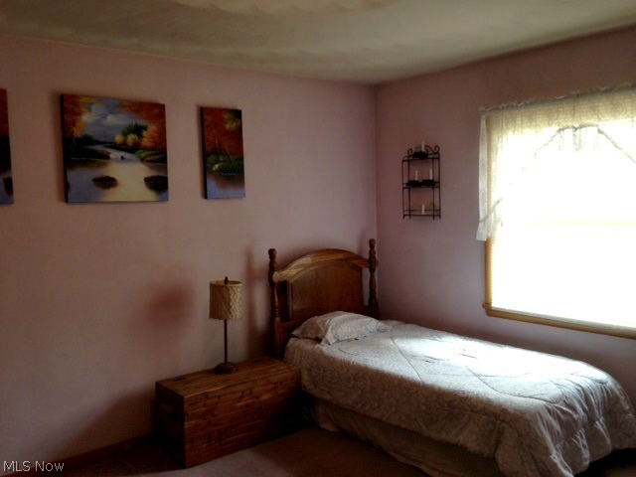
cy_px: 238
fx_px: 606
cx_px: 318
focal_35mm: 33
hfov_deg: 55.4
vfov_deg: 42.9
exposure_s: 1/20
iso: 64
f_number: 2.4
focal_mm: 4.12
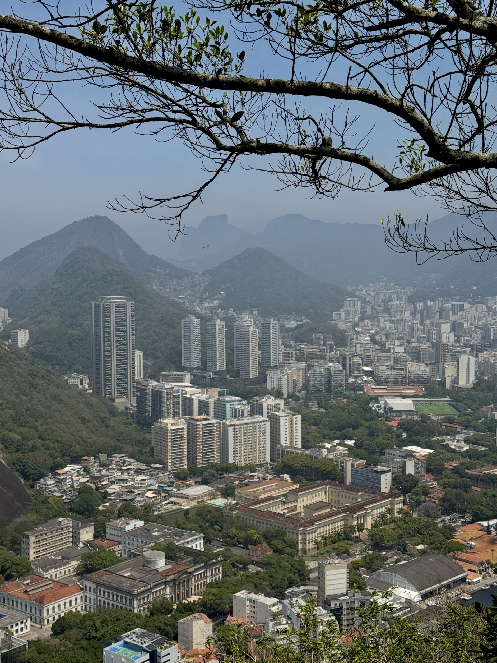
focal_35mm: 49
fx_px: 938
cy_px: 328
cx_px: 246
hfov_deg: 29.7
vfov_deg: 38.9
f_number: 1.78
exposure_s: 1/10526
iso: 64
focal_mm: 6.76
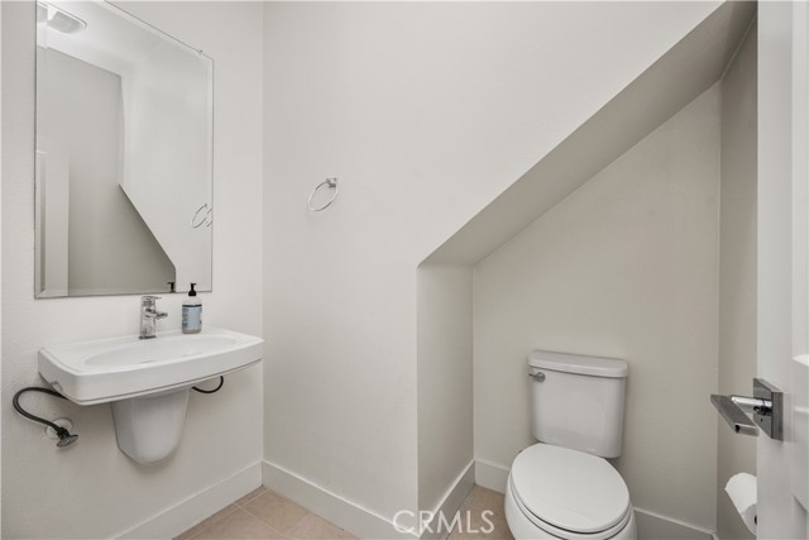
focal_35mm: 14
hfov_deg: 104.2
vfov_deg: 81.2
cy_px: 270
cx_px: 404
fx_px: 315
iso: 100
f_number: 6.3
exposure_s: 1/160
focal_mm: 14
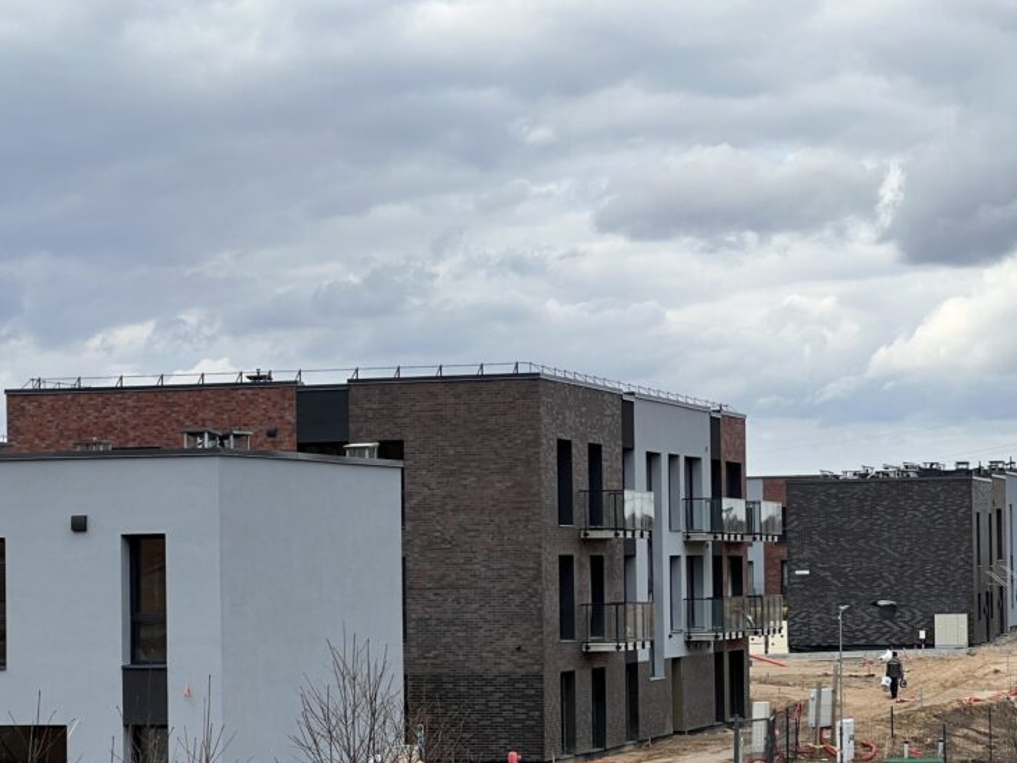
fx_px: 3174
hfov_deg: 18.2
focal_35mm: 108
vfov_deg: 13.7
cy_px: 525
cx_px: 610
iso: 32
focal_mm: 9
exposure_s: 1/433
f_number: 2.8
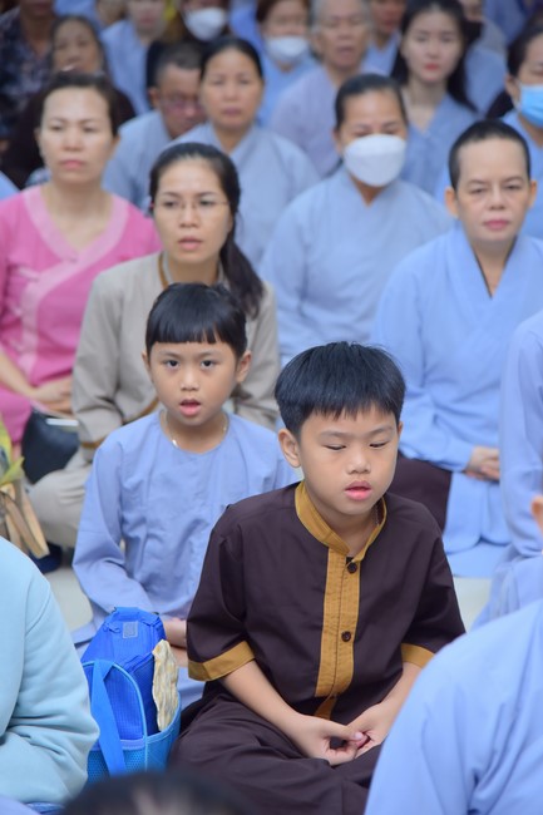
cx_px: 272
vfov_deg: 17.1
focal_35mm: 120
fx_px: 2716
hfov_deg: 11.4
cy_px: 408
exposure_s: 1/100
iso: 1250
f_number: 4.5
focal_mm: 120
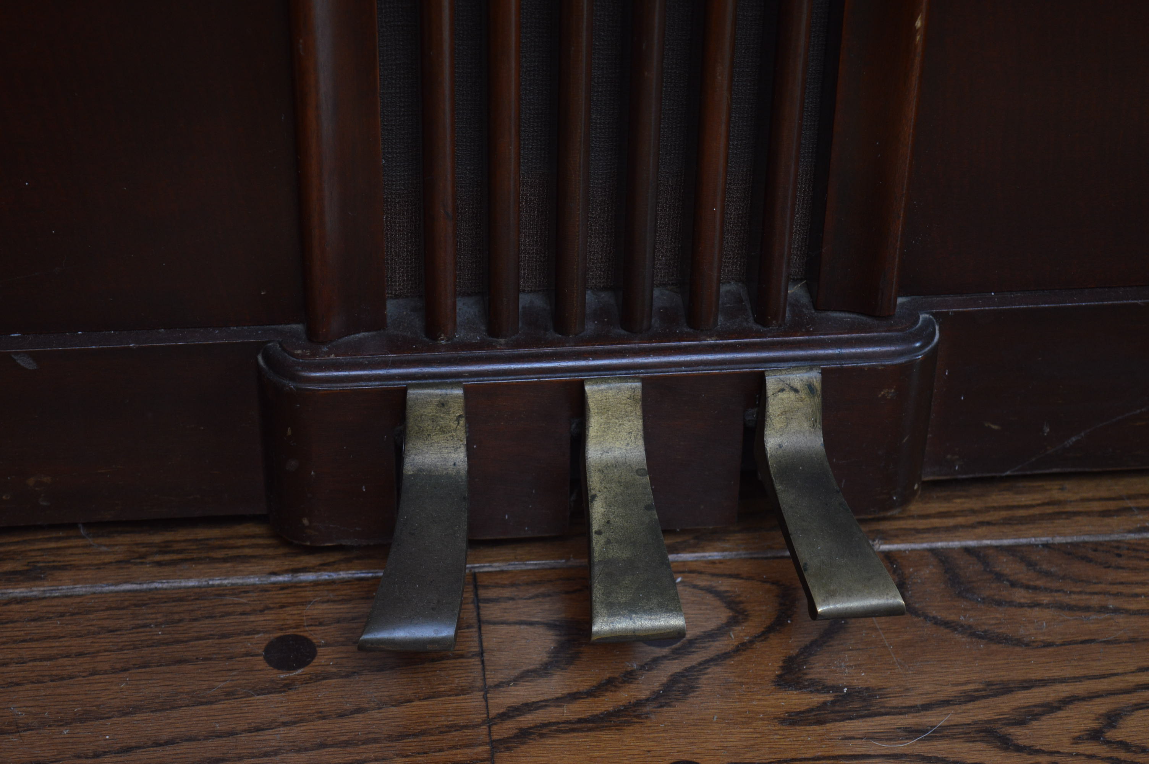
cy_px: 382
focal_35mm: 82
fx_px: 2631
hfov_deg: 24.6
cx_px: 574
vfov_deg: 16.5
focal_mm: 55
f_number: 5.6
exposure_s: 1/80
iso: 400
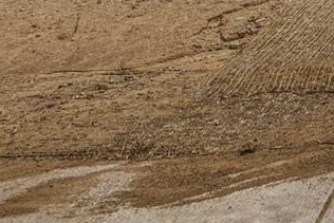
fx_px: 868
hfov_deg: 19.0
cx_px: 512
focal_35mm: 94
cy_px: -318
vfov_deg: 11.8
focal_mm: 18.5
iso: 160
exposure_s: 1/400
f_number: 8
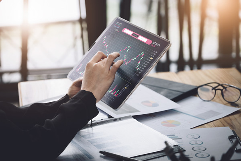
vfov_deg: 12.2
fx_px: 750
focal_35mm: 112
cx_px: 120
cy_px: 80
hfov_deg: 18.3
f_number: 2.8
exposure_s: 1/60
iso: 160
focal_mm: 74.4
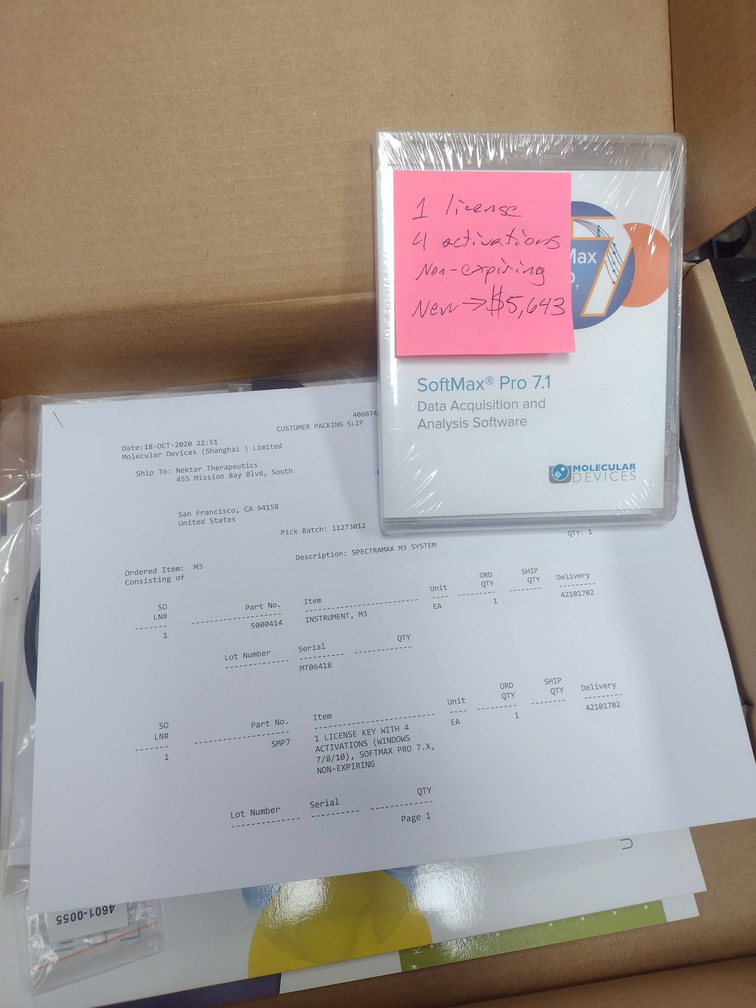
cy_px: 504
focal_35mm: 27
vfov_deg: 65.3
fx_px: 786
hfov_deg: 51.4
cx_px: 378
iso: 147
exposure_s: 1/60
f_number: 1.7
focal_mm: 4.71
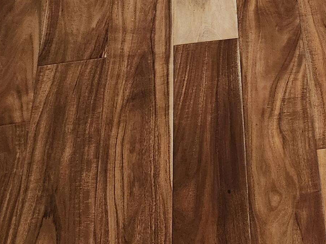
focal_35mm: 76
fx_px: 716
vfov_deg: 19.4
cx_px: 488
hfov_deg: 21.5
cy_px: 144
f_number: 1.8
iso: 1000
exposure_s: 1/120
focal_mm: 5.54
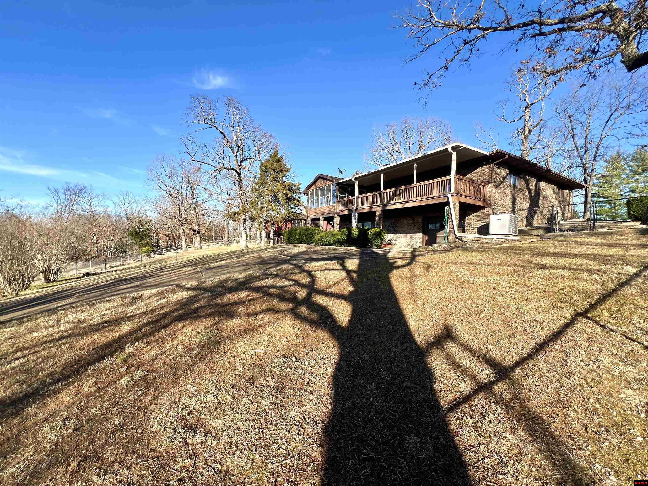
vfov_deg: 89.9
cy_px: 243
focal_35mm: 13
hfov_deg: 106.2
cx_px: 324
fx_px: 243
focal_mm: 1.57
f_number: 1.8
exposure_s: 1/943
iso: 32
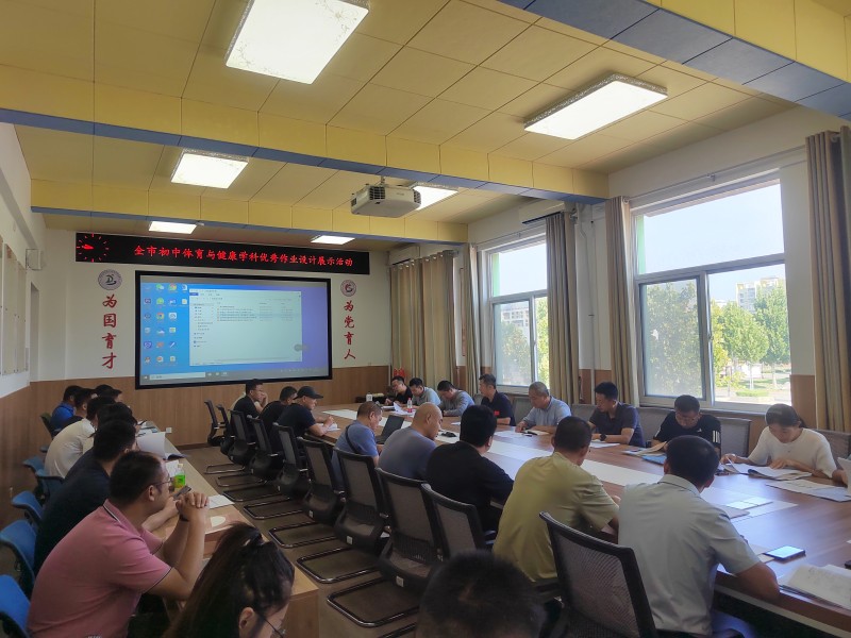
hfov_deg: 73.9
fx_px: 565
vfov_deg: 58.9
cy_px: 319
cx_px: 426
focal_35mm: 23
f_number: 1.9
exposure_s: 1/100
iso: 206
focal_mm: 5.52
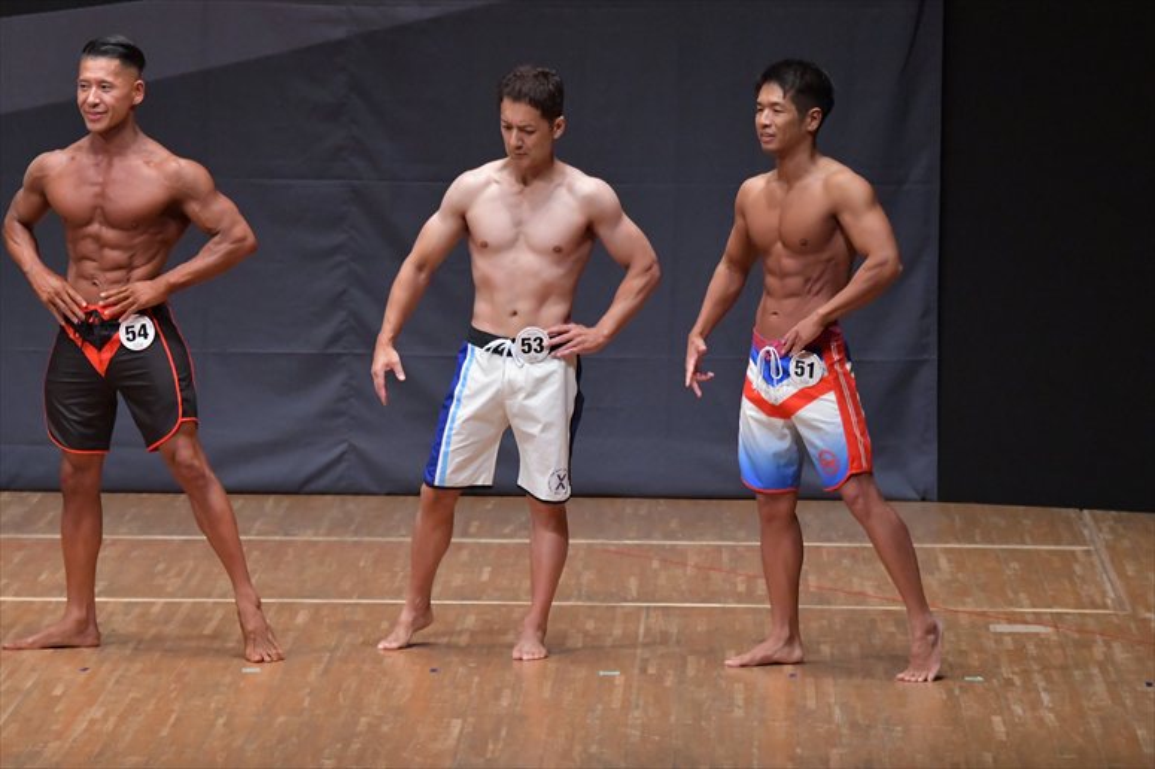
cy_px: 384
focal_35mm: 255
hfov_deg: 8.1
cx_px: 578
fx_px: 8177
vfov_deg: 5.4
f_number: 5.6
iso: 6400
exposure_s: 1/400
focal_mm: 170
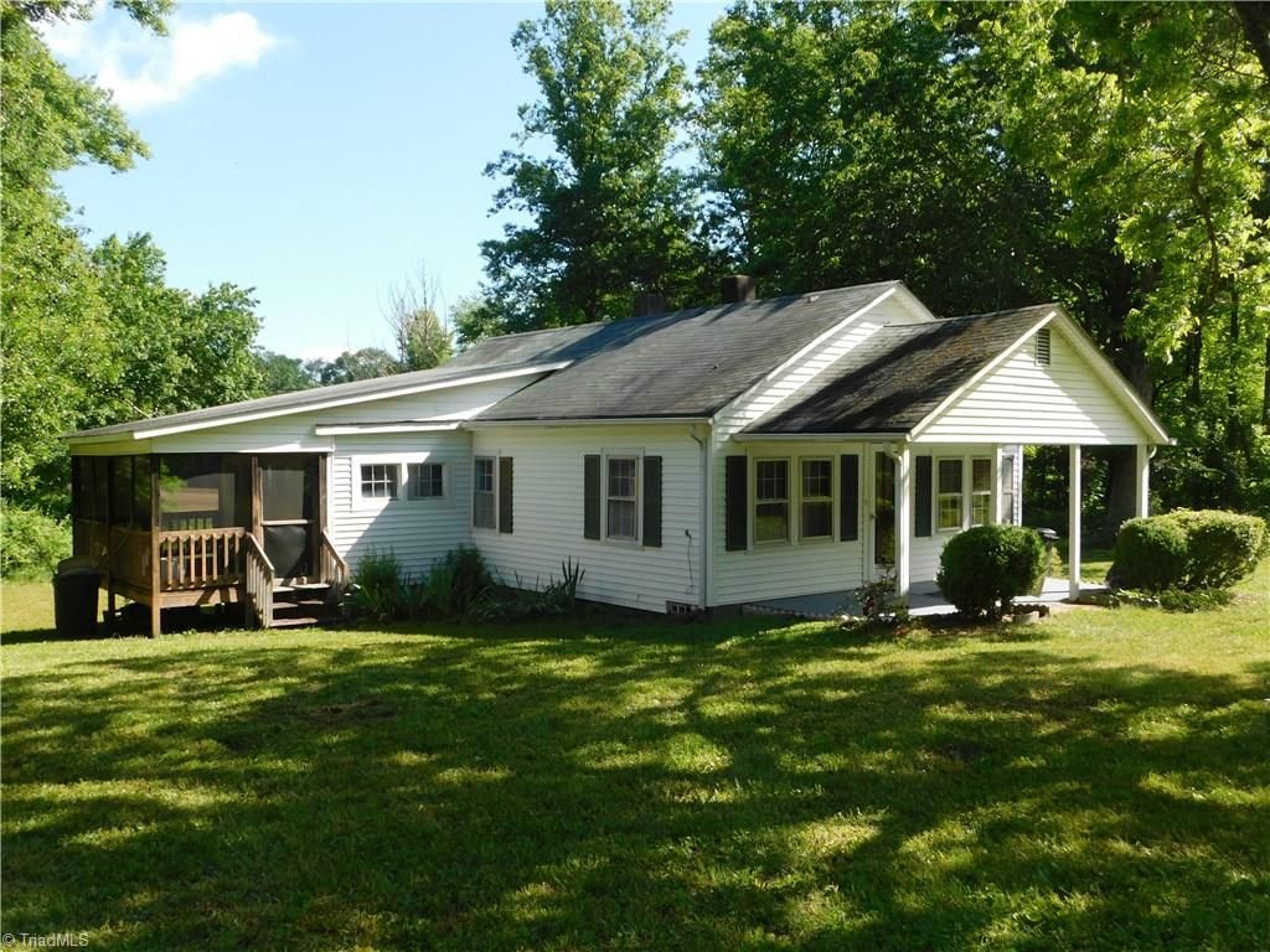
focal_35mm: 30
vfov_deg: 46.8
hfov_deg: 60.0
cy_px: 476
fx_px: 1101
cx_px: 635
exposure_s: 1/640
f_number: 3.2
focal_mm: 5.3
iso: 125
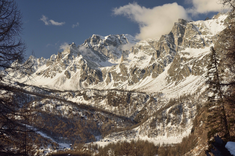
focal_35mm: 57
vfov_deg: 23.8
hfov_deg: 35.1
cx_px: 118
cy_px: 78
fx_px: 372
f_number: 7.1
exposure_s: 1/1000
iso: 560
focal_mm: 38
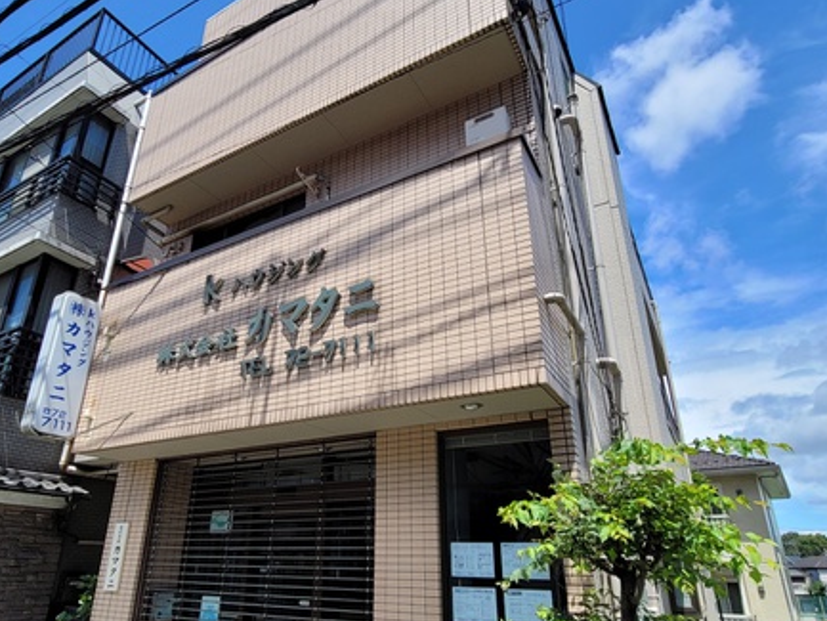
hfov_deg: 78.8
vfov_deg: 63.3
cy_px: 341
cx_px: 382
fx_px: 502
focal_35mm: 21
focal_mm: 2.2
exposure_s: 1/1480
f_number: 2.2
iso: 64
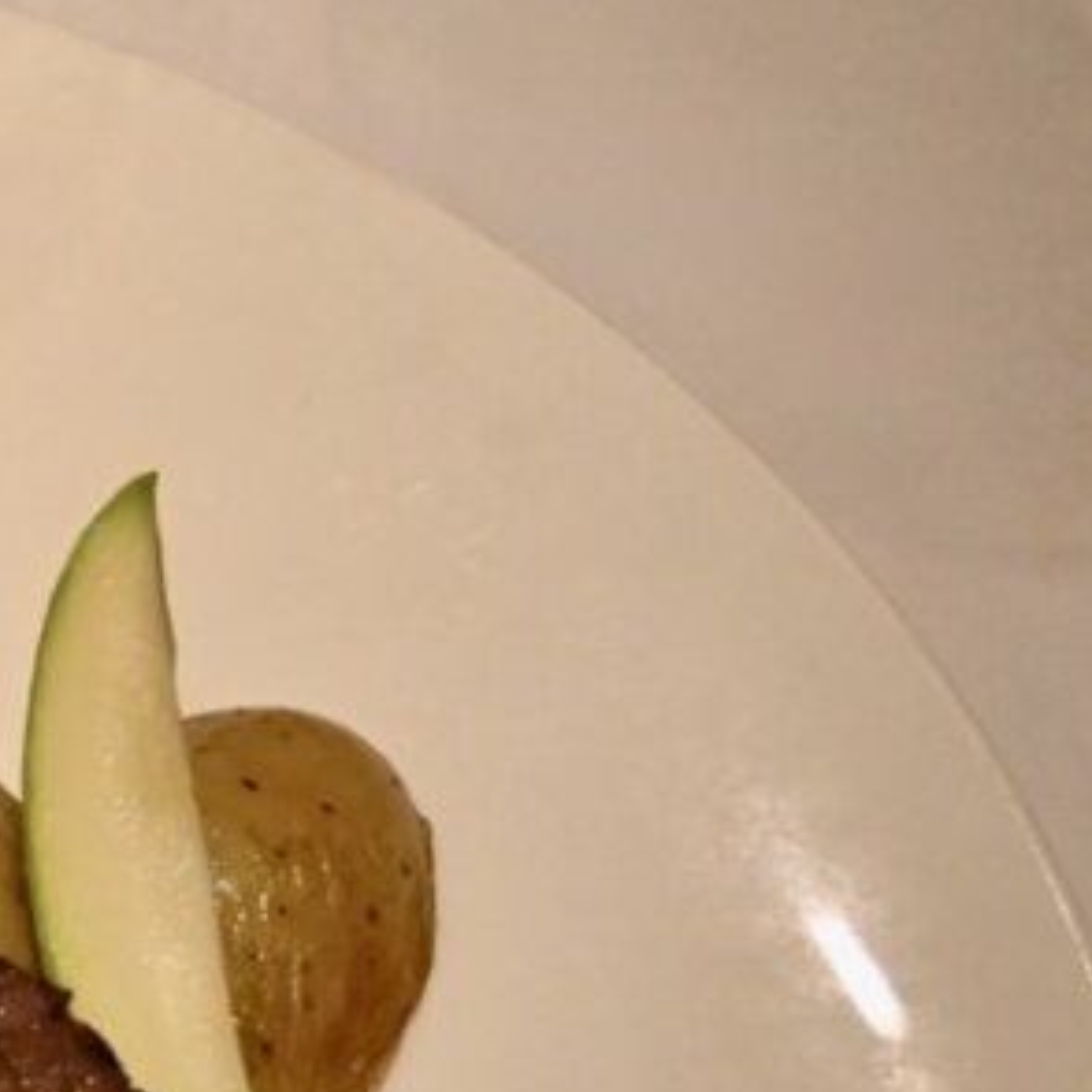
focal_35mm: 107
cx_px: -743
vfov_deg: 16.1
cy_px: 999
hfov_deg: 14.7
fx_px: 3805
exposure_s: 1/60
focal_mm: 20.5
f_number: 3.8
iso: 3200
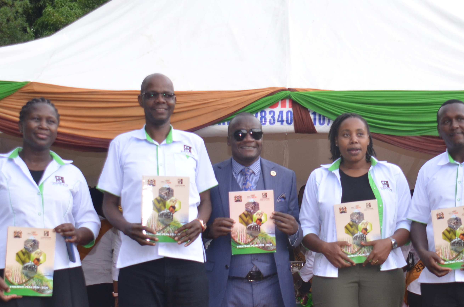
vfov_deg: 17.1
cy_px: 224
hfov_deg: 25.5
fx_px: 1016
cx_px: 334
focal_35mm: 79
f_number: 4
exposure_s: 1/125
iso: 320
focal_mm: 28
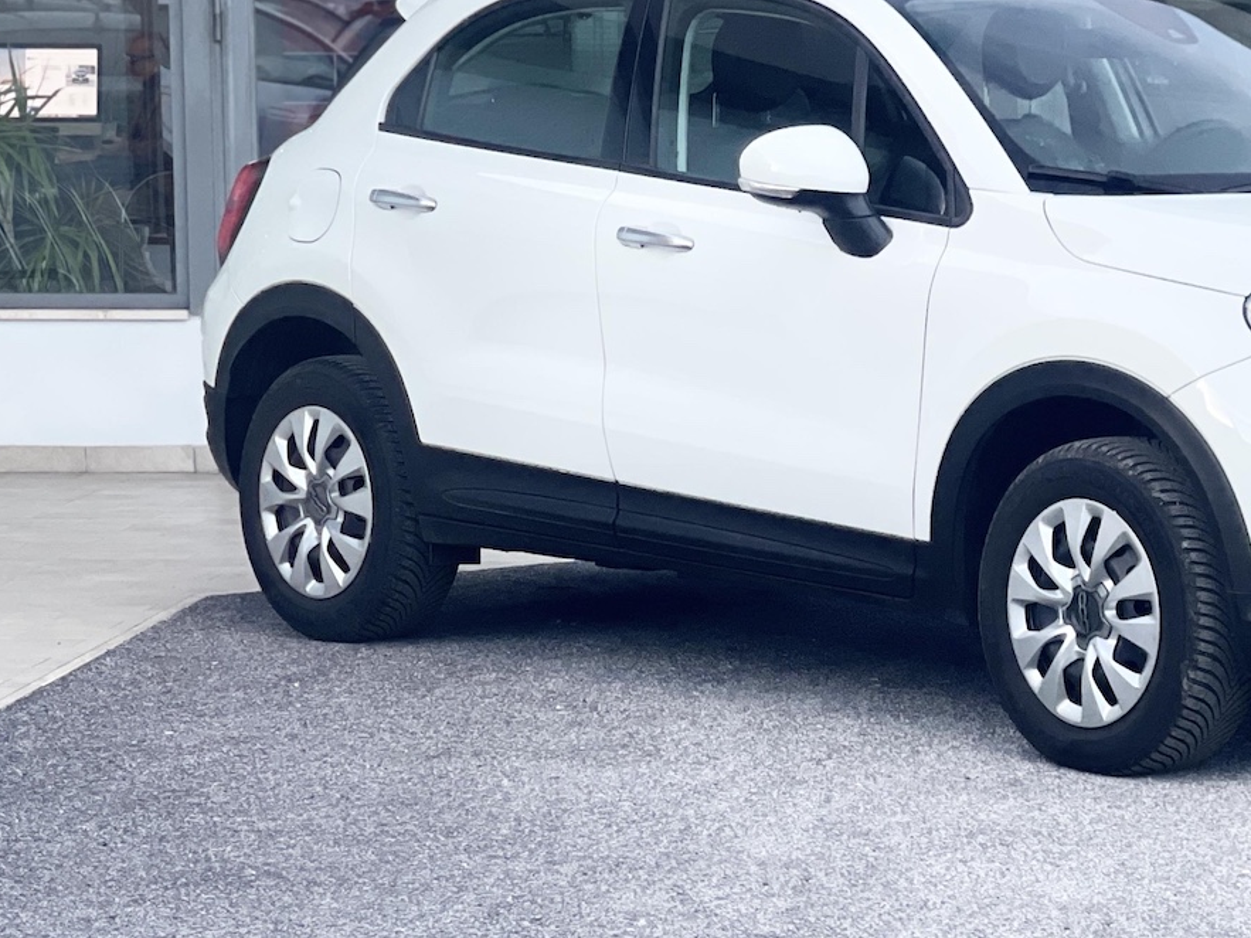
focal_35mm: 113
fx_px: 4083
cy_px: 417
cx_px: 1041
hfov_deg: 17.2
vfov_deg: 13.1
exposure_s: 1/121
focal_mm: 7.5
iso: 64
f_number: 2.2
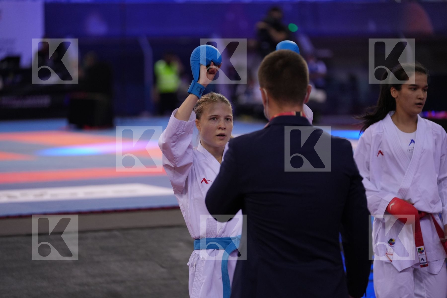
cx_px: 224
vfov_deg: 9.5
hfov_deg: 14.3
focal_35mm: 144
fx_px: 1788
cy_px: 149
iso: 1600
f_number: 2.8
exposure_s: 1/1000
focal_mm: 144
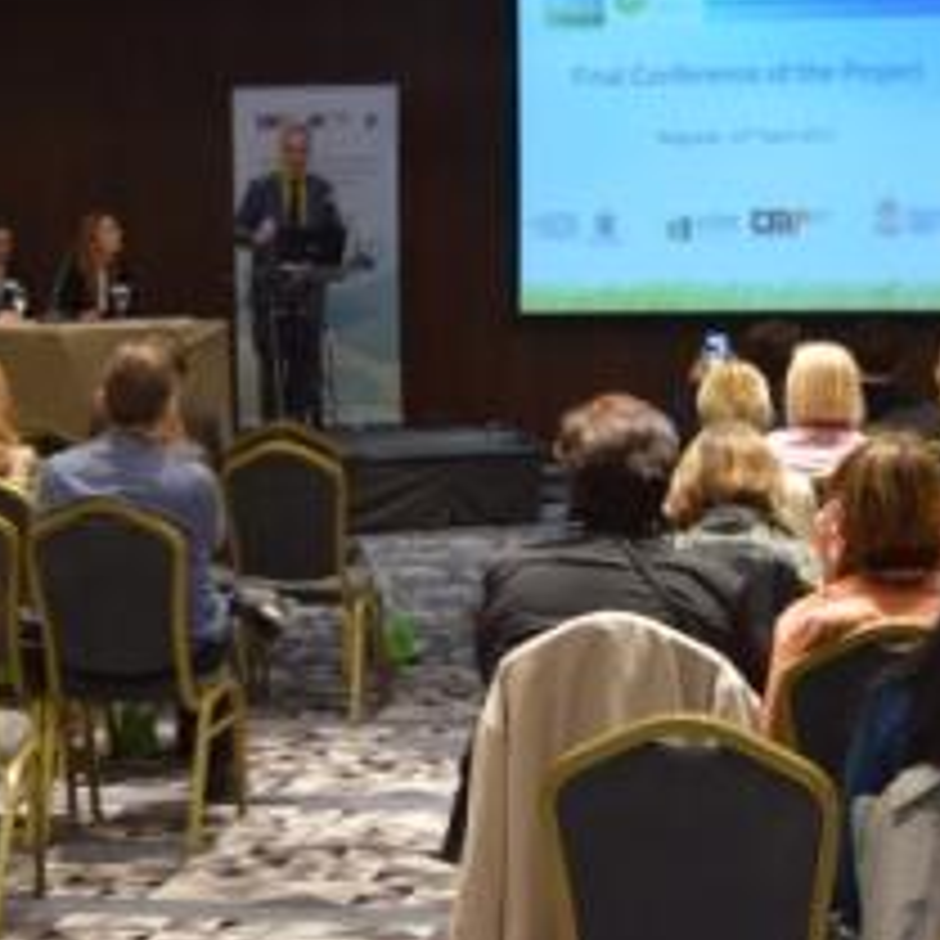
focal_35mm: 93
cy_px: 349
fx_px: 2857
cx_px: 450
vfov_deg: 18.7
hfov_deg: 18.7
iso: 900
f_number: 4.5
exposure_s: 1/60
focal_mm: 34
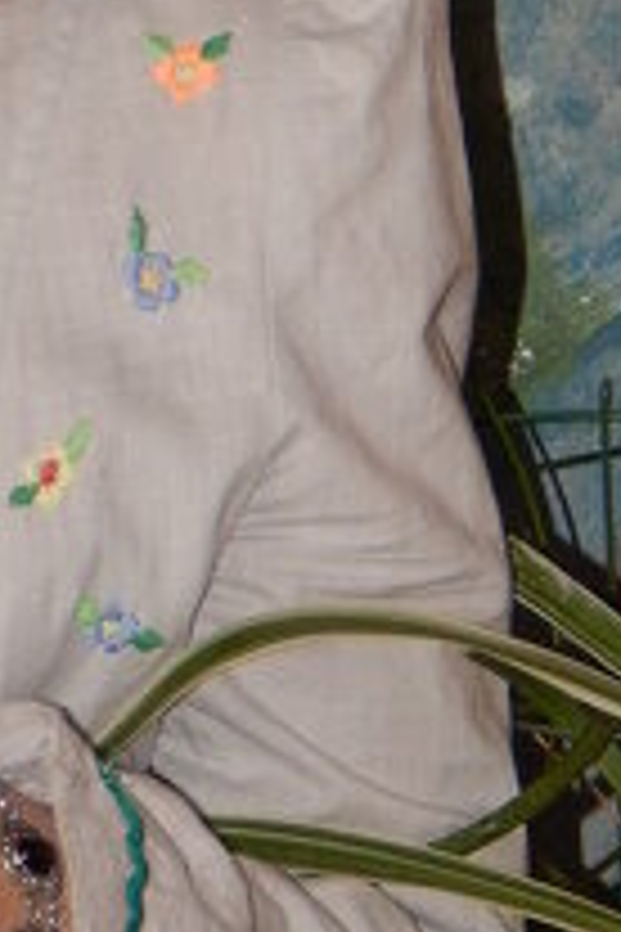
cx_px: -346
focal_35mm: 346
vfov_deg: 6.0
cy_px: 468
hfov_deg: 4.0
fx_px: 8952
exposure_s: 1/30
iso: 200
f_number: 4.3
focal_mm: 15.3
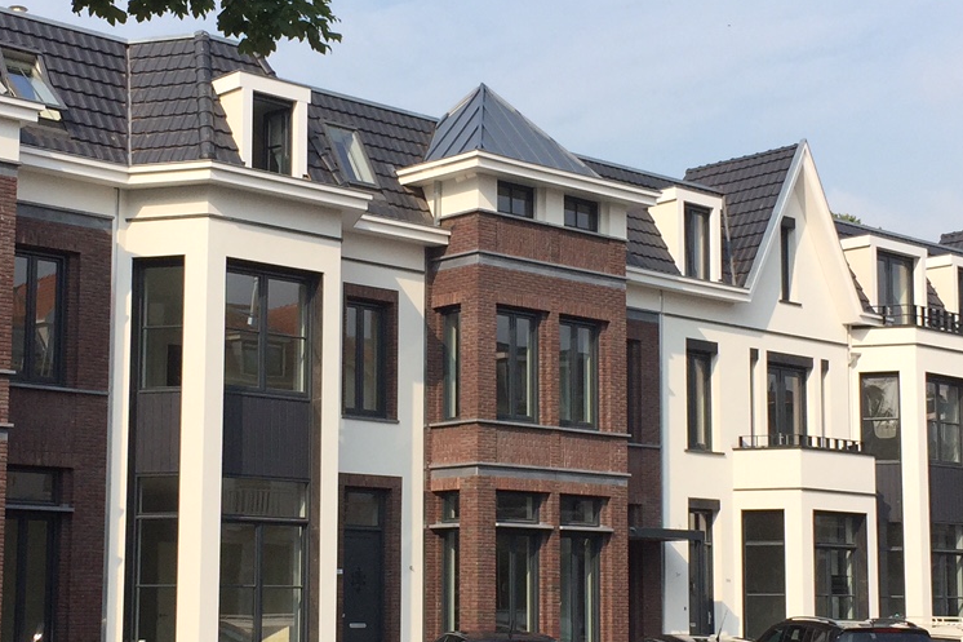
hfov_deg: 30.5
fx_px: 1765
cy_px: 403
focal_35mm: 66
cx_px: 456
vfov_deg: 20.6
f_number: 2.2
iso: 32
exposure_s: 1/2083
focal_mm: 4.15
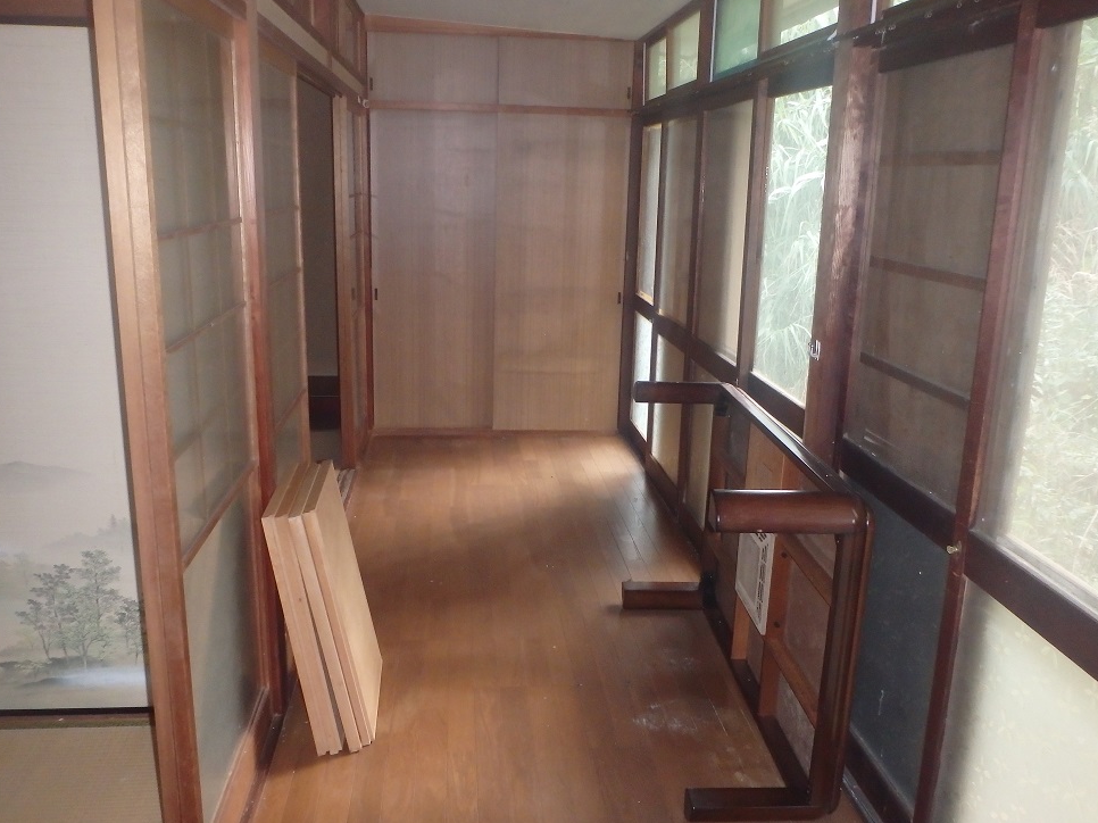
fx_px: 920
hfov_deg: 61.7
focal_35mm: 29
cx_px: 556
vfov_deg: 48.2
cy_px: 408
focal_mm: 5
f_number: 3.9
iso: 640
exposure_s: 1/30
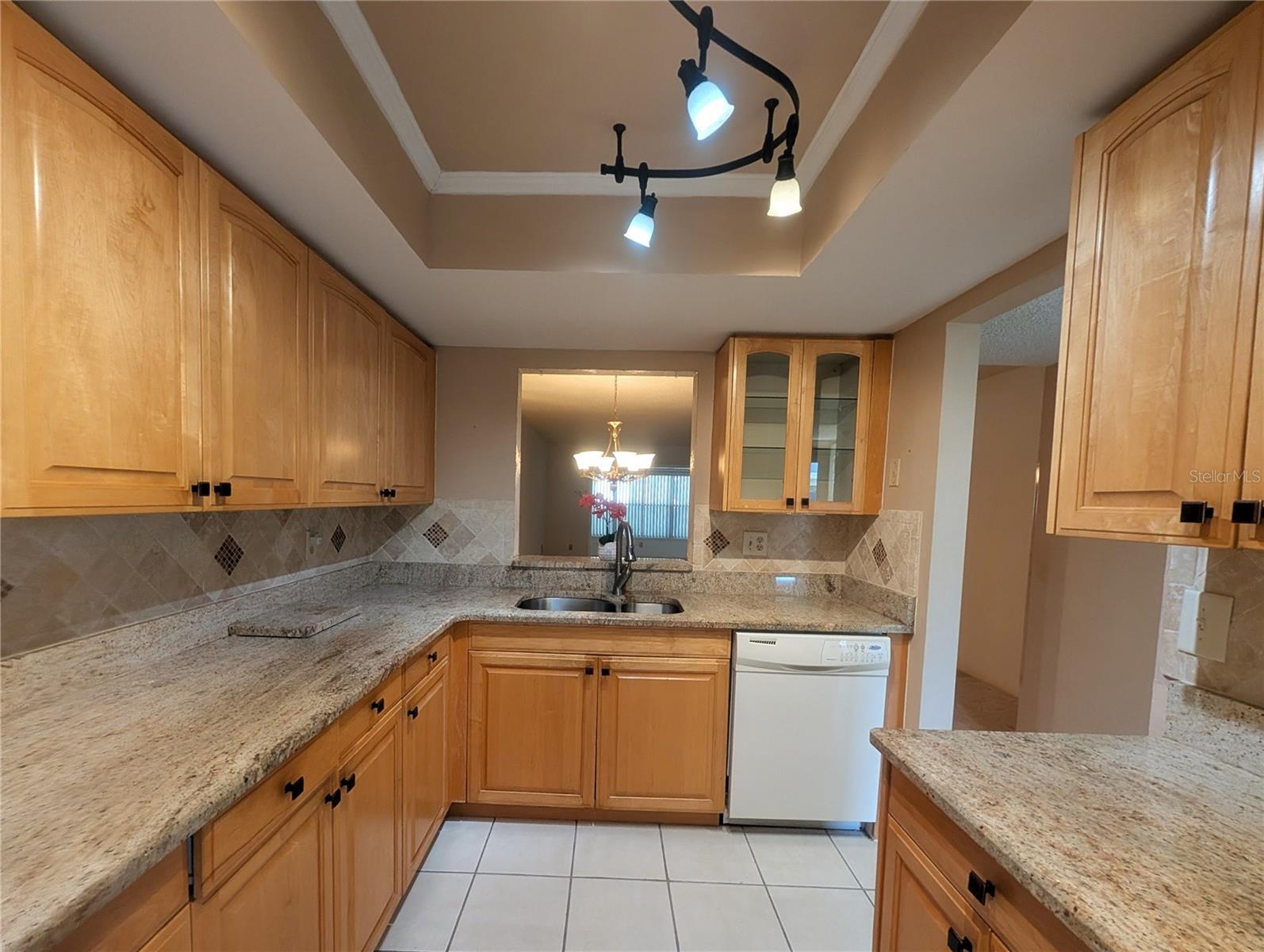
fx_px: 439
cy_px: 476
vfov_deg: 94.6
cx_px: 632
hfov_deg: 110.5
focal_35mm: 12
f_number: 1.7
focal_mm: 2.02
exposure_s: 1/120
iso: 168
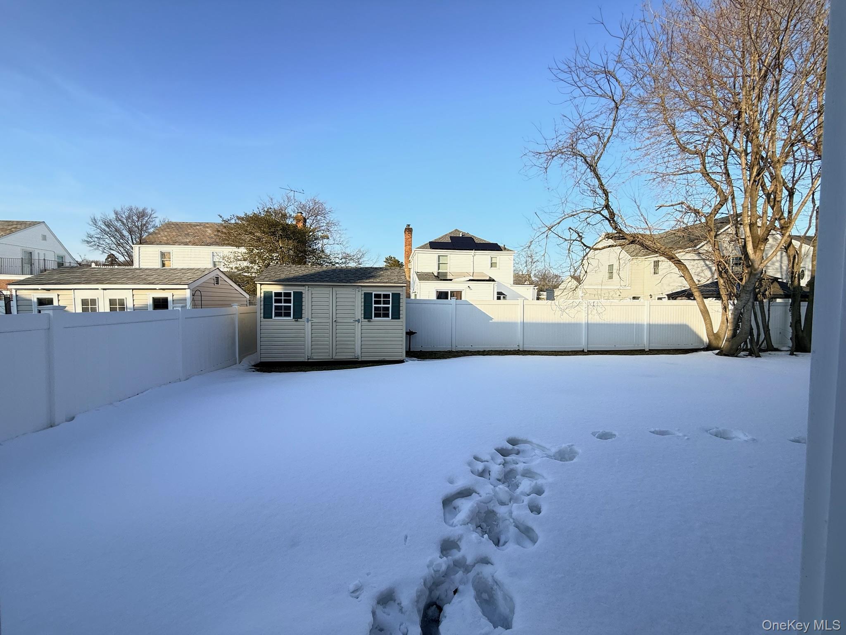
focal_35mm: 14
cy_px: 318
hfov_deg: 102.1
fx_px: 342
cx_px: 423
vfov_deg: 85.7
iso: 50
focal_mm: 2.22
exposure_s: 1/701
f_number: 2.2
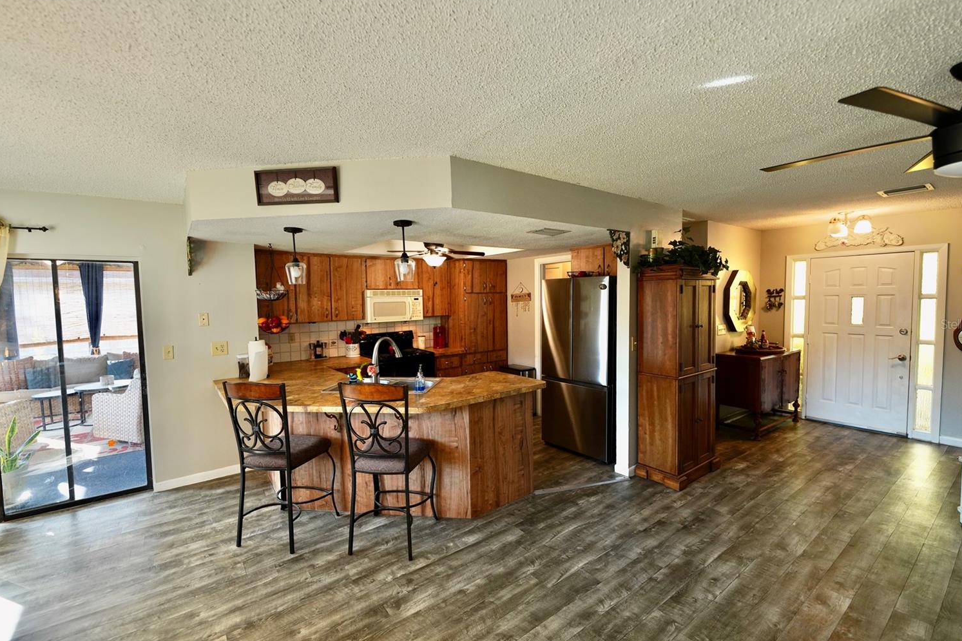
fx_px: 401
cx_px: 483
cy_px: 324
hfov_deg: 100.4
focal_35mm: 15
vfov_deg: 77.3
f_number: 2.8
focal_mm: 14
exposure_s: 1/125
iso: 640
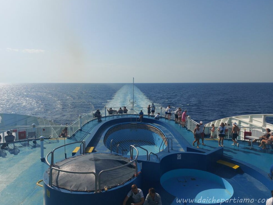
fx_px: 197
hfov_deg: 69.4
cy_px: 99
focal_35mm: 25
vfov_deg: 54.9
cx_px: 131
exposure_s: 1/2726
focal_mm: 5.23
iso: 32
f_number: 1.8
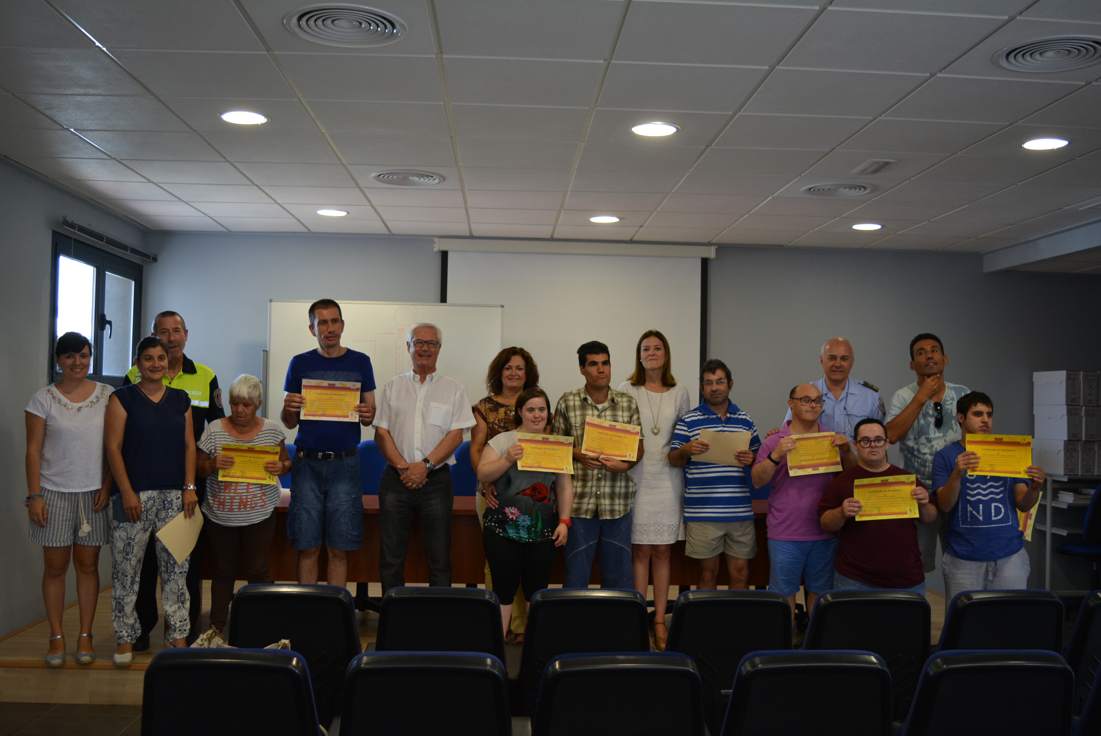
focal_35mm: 34
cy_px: 368
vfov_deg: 38.4
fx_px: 1056
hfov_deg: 55.1
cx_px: 550
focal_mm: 23
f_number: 4
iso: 500
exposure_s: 1/60
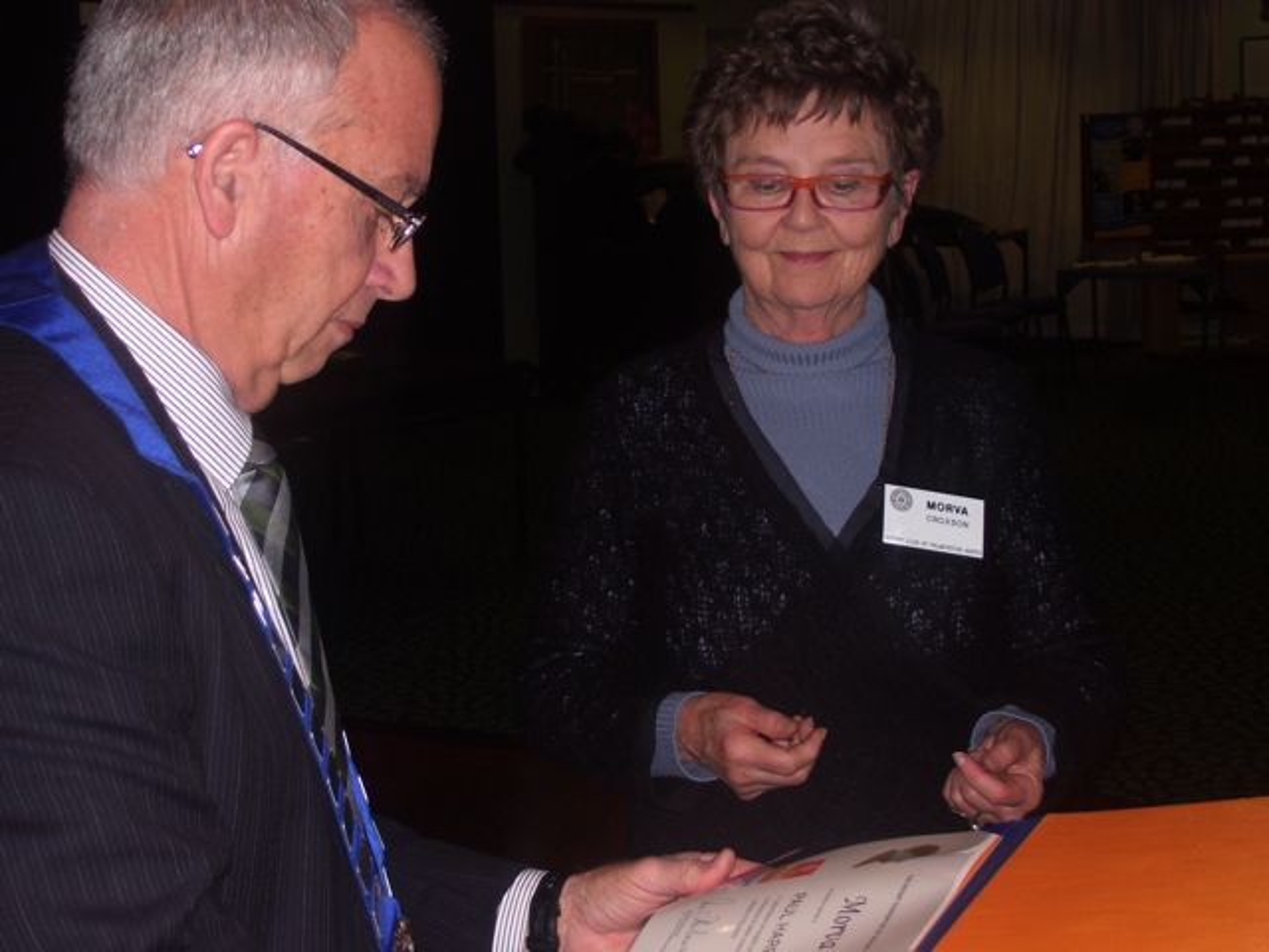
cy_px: 476
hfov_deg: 27.8
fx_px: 2566
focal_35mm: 70
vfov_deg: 21.0
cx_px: 634
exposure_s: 1/90
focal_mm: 11.6
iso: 80
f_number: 4
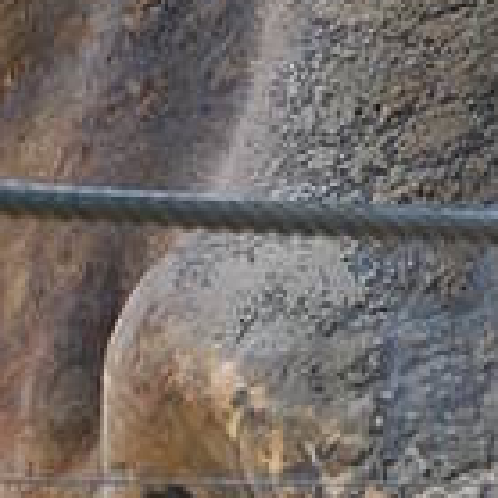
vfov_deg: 1.7
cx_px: 597
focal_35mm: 1025
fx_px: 16683
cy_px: 1093
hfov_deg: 1.7
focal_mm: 70
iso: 200
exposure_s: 1/160
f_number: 4.2
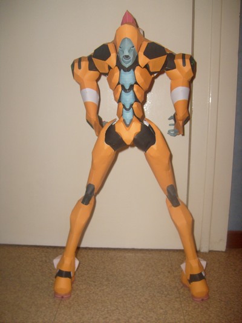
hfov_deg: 40.7
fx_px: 326
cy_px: 162
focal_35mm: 35
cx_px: 121
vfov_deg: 52.6
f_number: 2.8
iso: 100
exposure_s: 1/45
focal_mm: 5.8
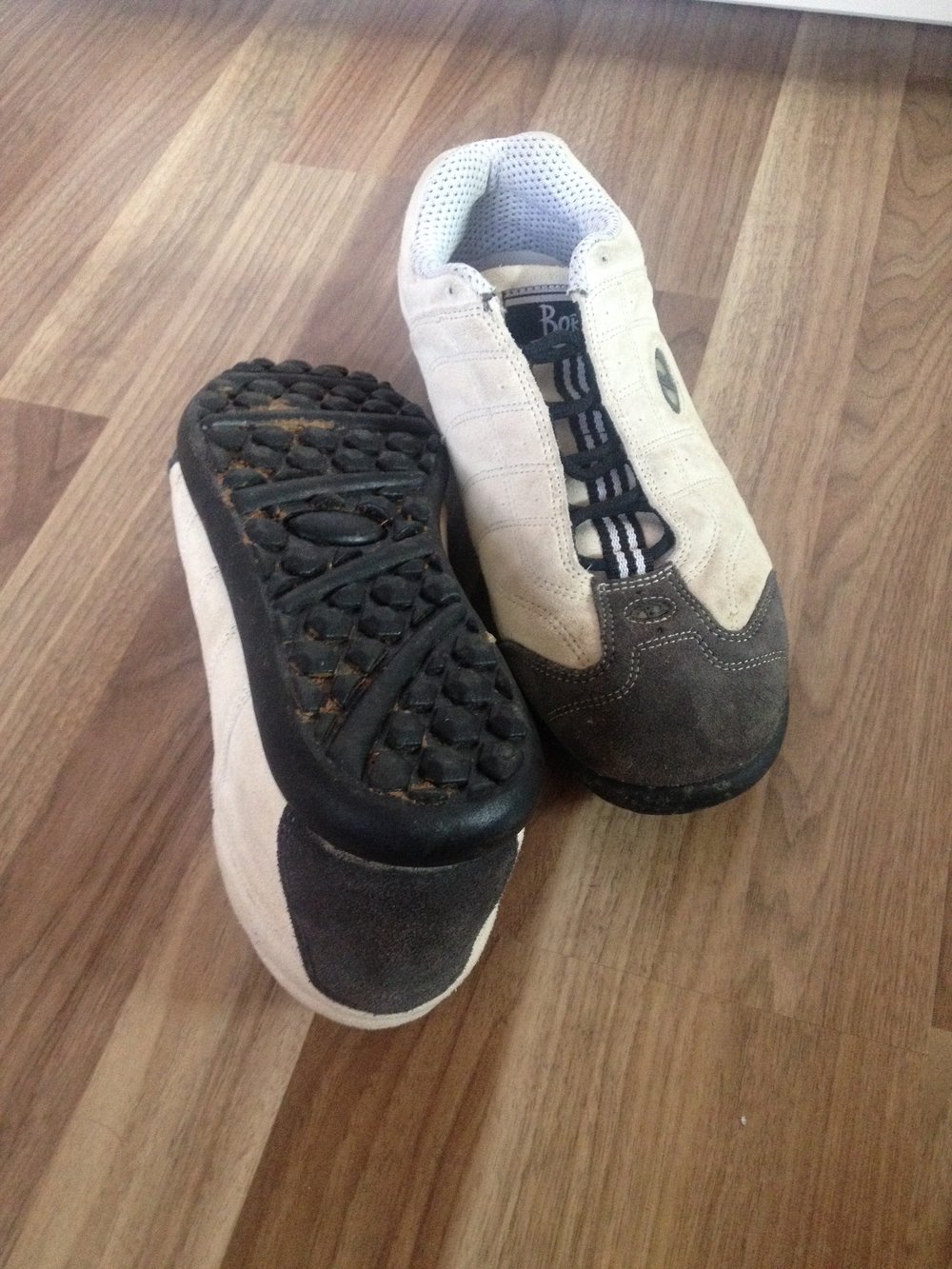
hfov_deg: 40.7
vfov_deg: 52.6
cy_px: 634
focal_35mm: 35
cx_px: 476
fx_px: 1283
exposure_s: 1/20
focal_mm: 4.28
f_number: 2.4
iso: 320
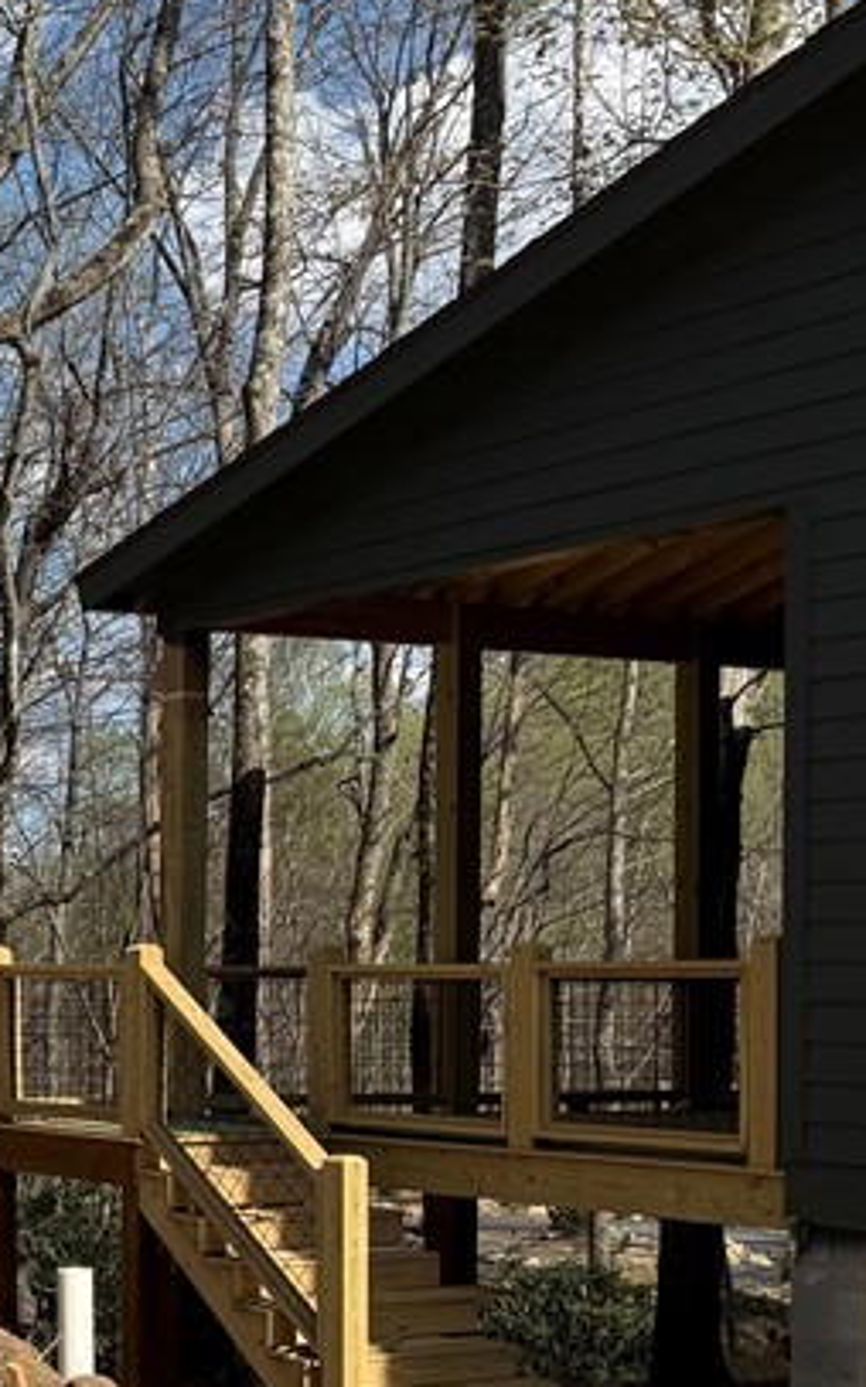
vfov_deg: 31.7
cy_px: 958
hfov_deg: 17.8
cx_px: -488
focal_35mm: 64
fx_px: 2419
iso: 80
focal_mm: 6.76
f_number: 1.78
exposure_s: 1/5319
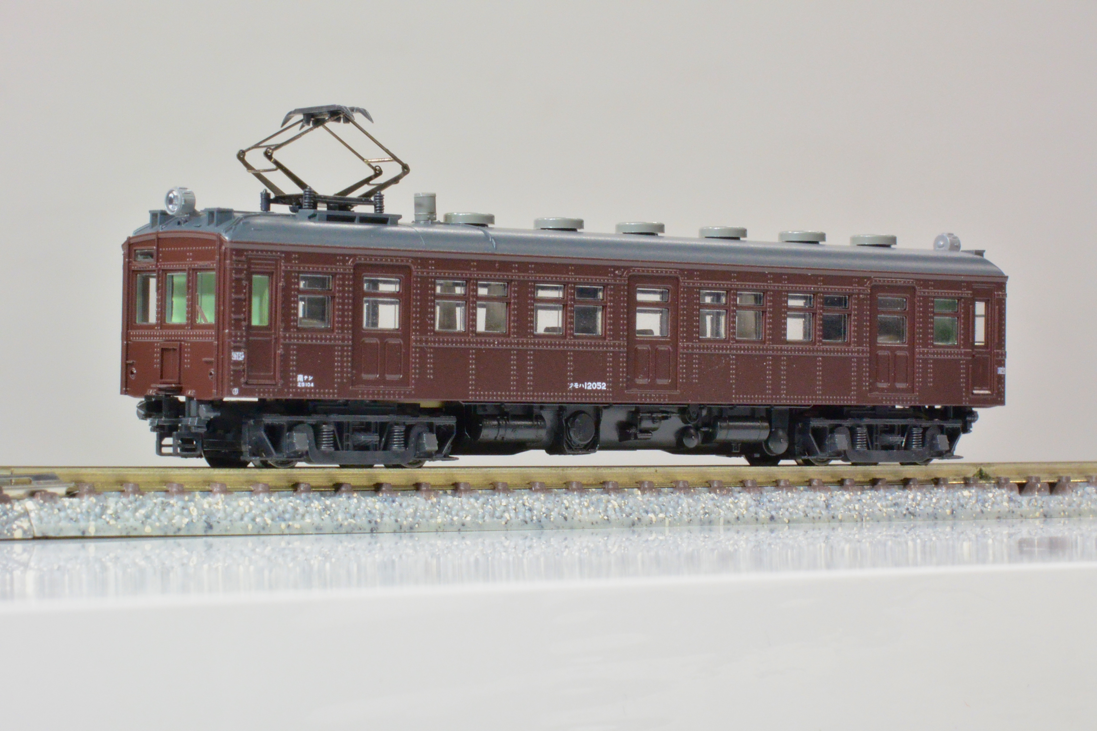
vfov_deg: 12.7
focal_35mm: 108
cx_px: 548
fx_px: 3291
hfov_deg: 18.9
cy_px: 366
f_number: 20
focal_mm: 40
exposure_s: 1/2.5
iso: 800
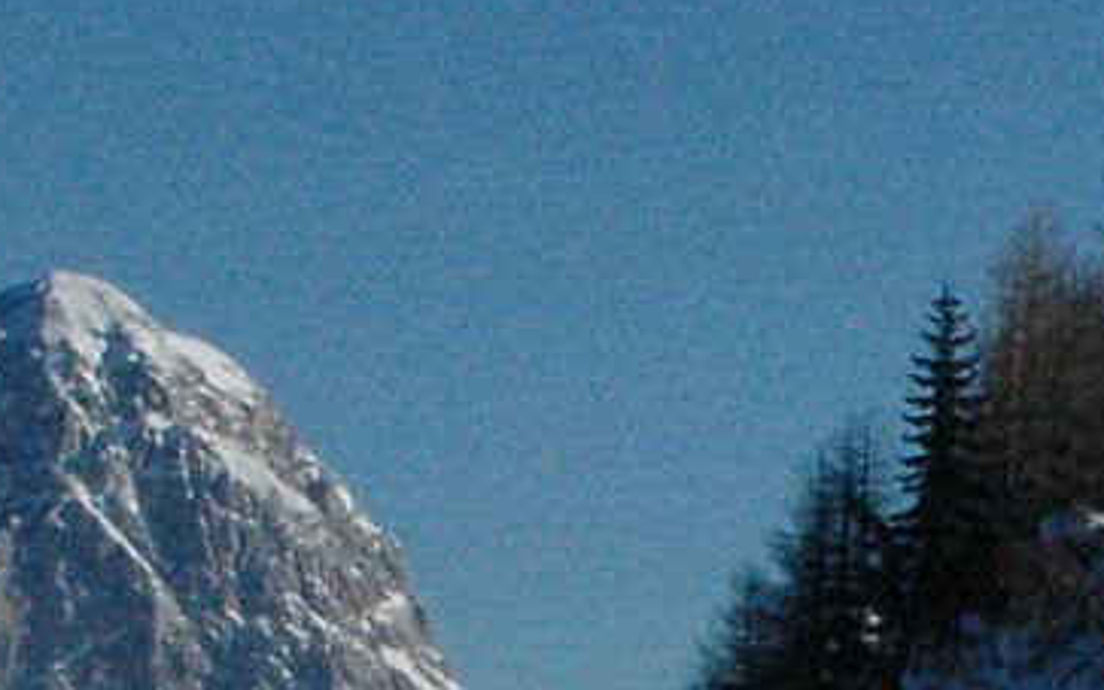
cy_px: 1222
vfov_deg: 3.4
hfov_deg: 5.3
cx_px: 2682
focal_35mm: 384
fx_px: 11555
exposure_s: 1/1000
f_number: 16
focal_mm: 38
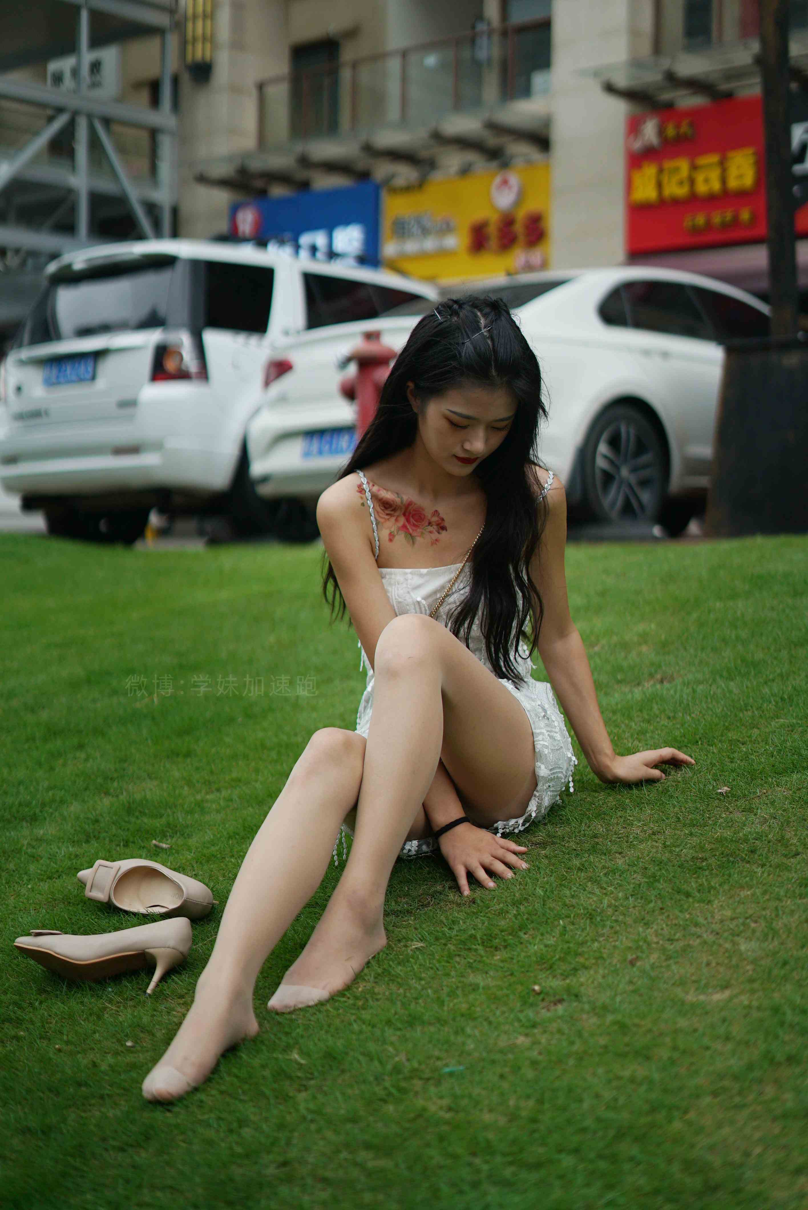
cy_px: 605
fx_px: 1681
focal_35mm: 50
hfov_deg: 27.0
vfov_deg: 39.6
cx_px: 404
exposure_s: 1/6400
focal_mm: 50
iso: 250
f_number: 1.8
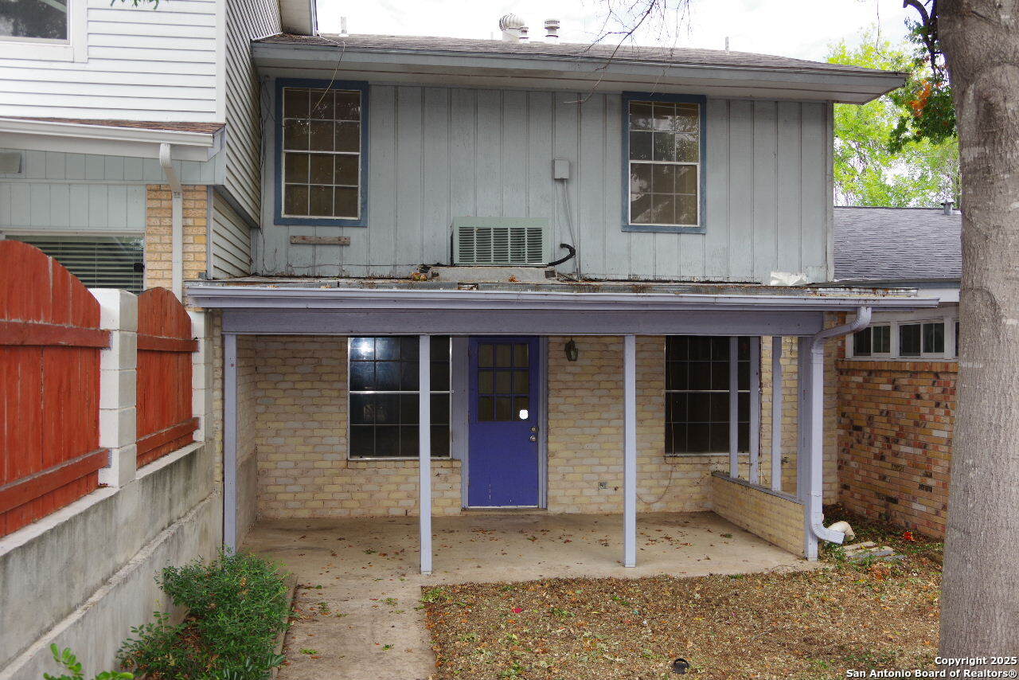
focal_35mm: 36
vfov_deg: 36.9
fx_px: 1019
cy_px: 340
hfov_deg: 53.1
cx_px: 510
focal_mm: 24
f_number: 6.3
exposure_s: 1/180
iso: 400
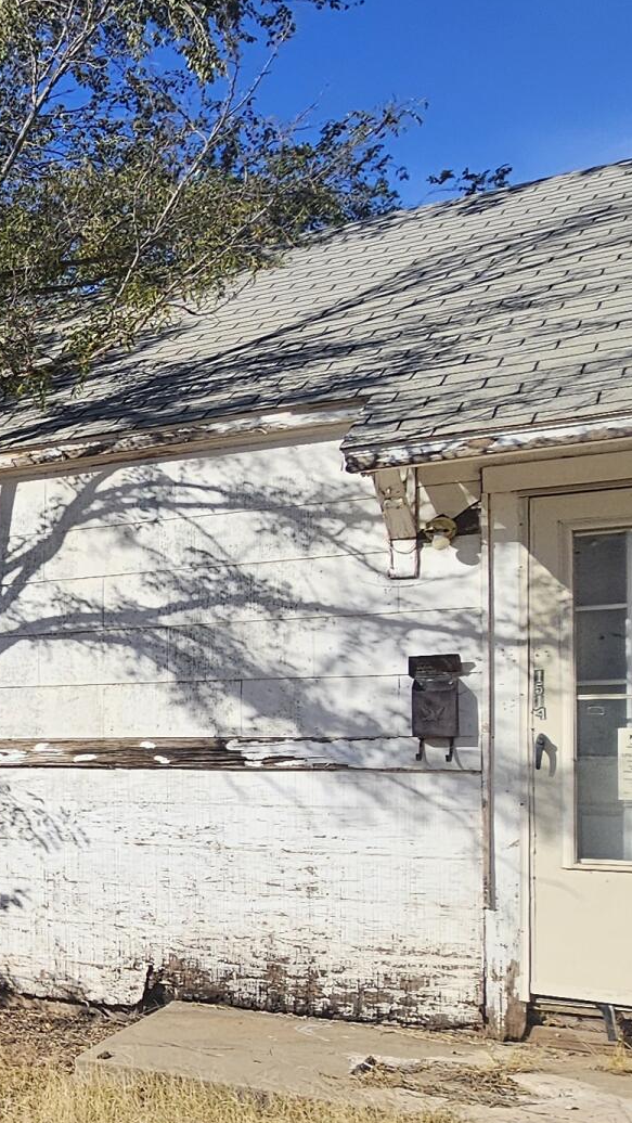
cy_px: 740
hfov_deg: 20.2
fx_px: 1221
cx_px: -524
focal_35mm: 41
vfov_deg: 48.6
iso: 50
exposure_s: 1/2635
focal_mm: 2.2
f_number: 2.2
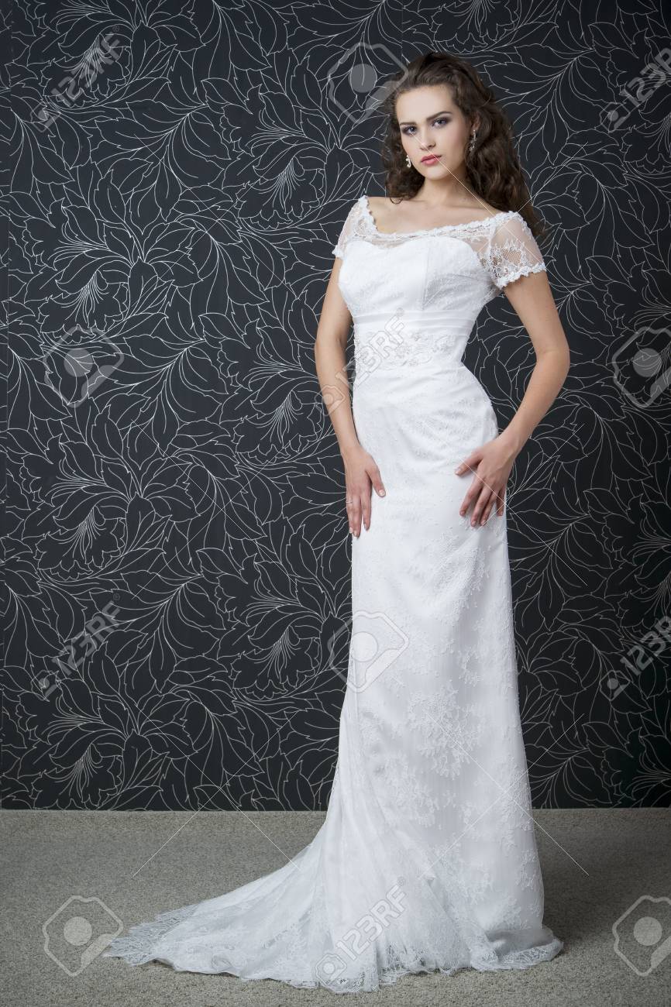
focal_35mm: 50
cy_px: 504
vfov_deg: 39.6
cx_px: 336
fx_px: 1399
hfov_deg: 27.0
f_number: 7.1
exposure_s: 1/80
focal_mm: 50
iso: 200
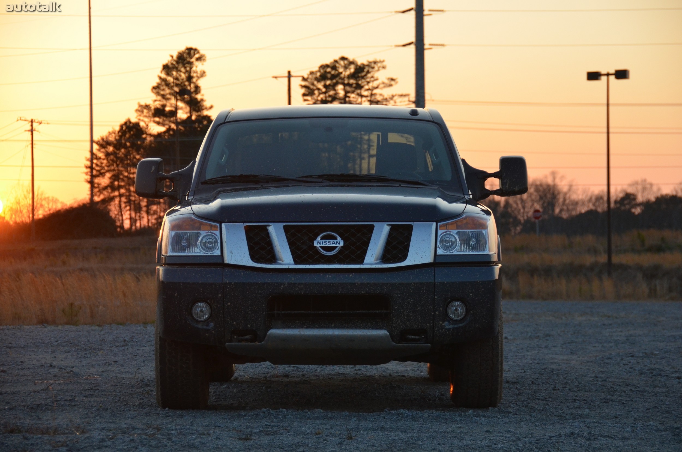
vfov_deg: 11.1
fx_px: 2325
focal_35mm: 123
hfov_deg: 16.7
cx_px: 341
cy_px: 226
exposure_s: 1/800
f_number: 5
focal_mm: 82
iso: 800
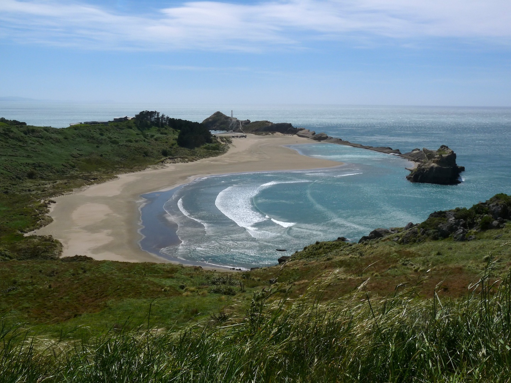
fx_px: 546
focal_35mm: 37
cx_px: 256
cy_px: 192
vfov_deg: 38.7
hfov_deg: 50.1
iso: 100
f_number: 8
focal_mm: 6.6
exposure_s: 1/800
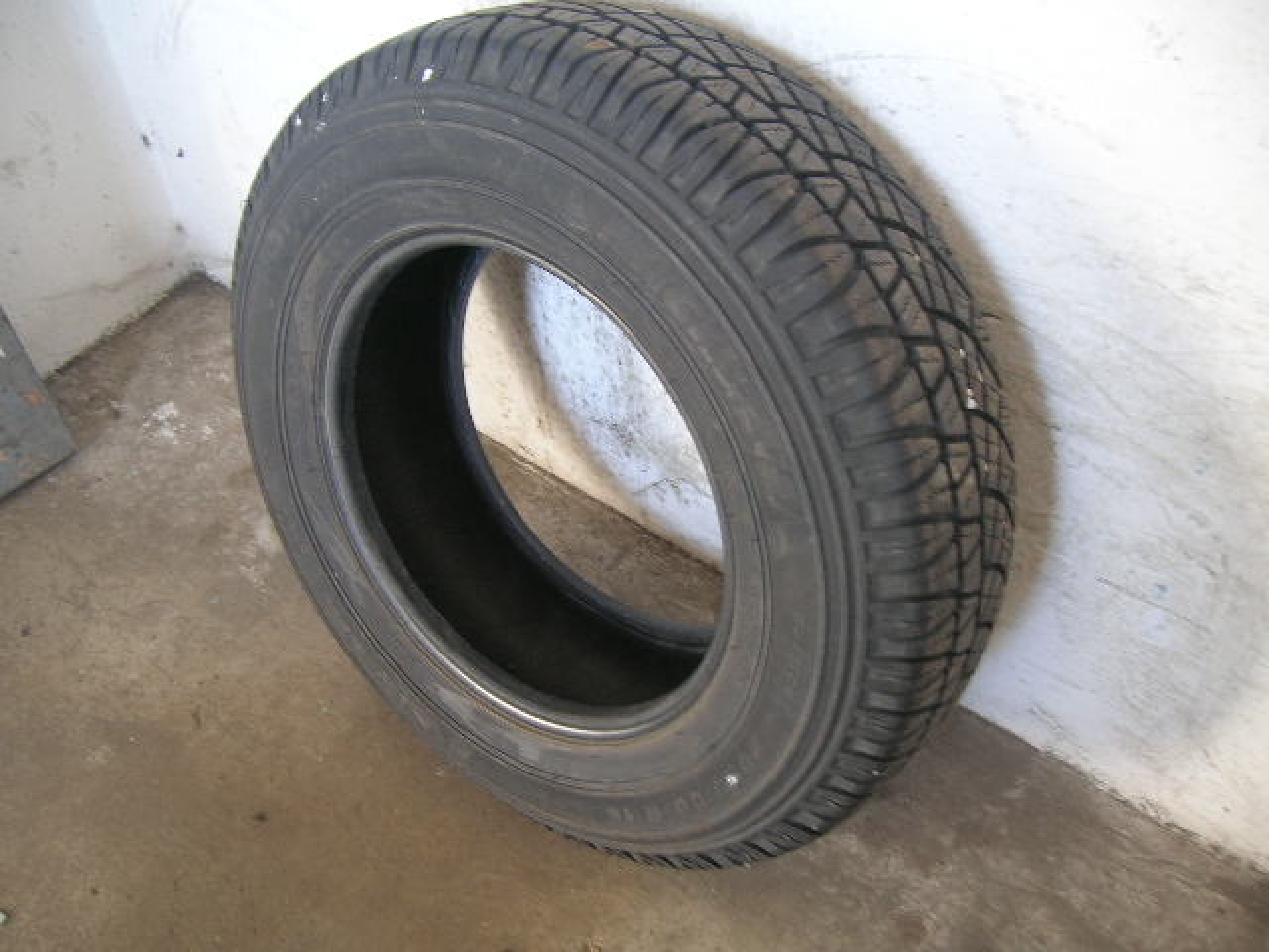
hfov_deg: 54.0
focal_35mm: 34
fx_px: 1246
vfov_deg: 41.8
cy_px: 476
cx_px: 634
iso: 58
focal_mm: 5.7
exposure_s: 1/3.7
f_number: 2.9
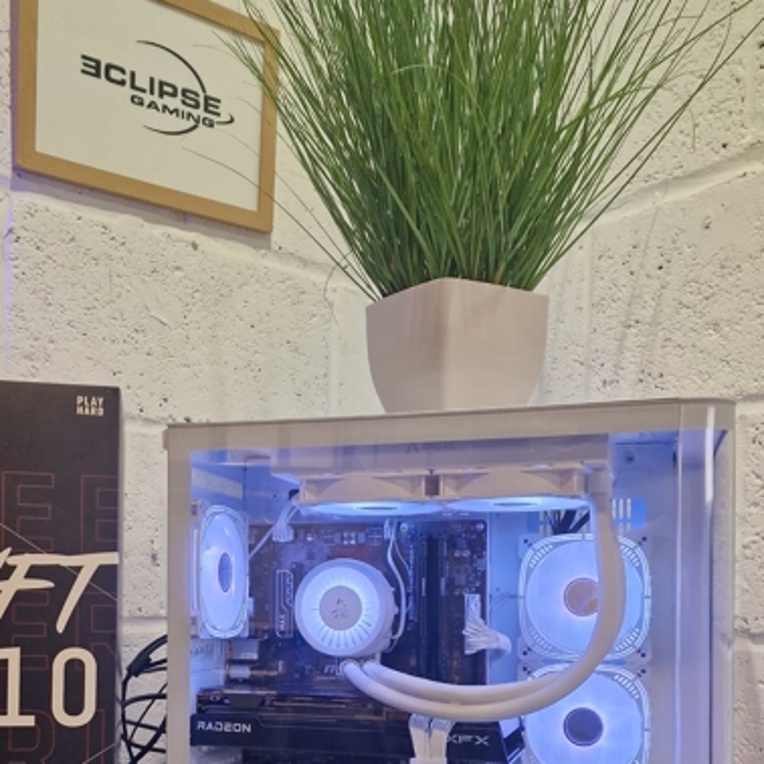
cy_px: 631
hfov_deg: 39.1
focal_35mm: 43
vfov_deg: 37.5
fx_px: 1074
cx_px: 323
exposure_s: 1/100
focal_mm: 6.4
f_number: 1.8
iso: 160
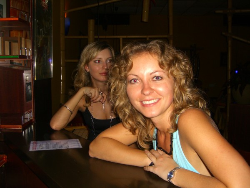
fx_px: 274
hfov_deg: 49.0
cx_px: 125
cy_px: 94
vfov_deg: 37.7
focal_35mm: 38
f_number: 2.8
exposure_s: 1/60
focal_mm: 7.9
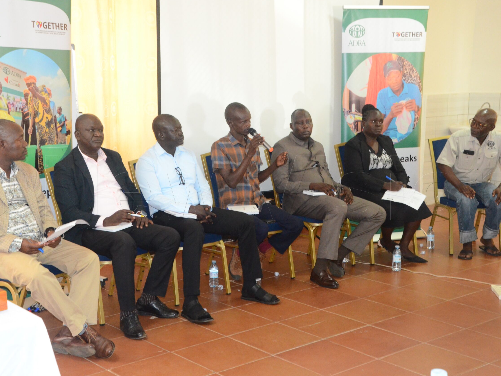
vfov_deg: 27.5
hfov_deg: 36.2
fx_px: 767
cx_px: 233
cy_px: 189
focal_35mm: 53
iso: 3200
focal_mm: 32
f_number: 7.1
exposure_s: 1/25
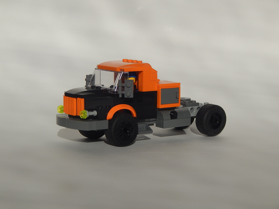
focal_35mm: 105
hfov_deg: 18.7
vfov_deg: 14.1
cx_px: 140
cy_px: 104
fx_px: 846
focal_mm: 18.7
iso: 125
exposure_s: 1/640
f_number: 9
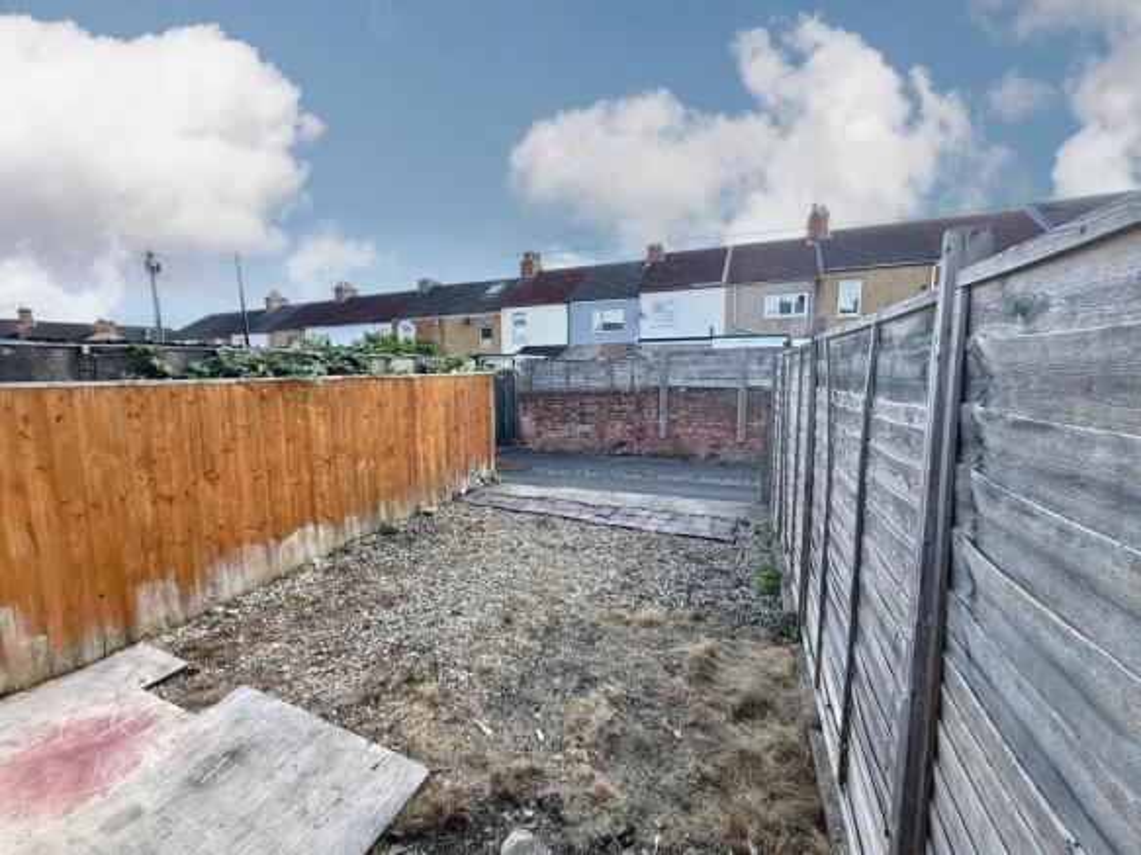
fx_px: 461
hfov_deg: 102.1
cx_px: 570
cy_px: 428
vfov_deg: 85.7
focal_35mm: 14
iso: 64
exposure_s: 1/416
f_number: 2.2
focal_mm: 2.22
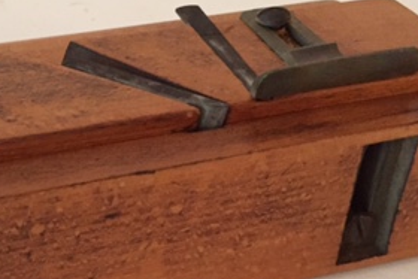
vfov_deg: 19.6
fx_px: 802
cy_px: 206
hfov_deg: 28.5
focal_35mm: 69
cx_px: 75
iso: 400
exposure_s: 1/15
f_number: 2.2
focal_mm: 4.15
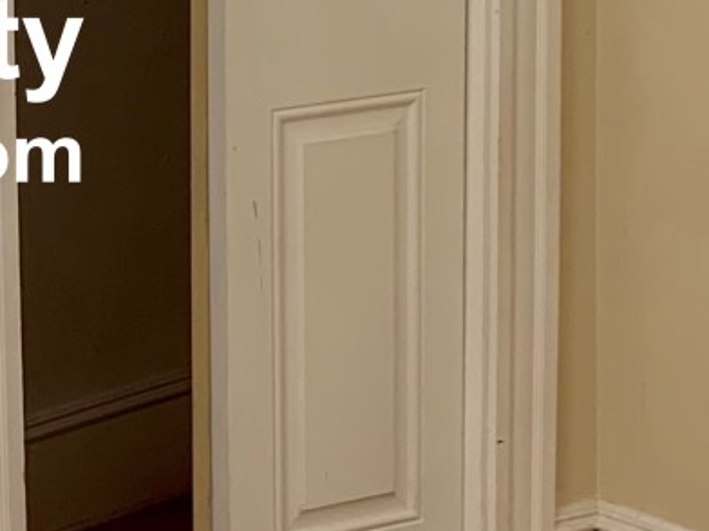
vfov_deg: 10.9
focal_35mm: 136
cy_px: 96
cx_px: -378
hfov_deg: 13.6
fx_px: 2786
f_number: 1.8
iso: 25
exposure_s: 1/140
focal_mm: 4.25
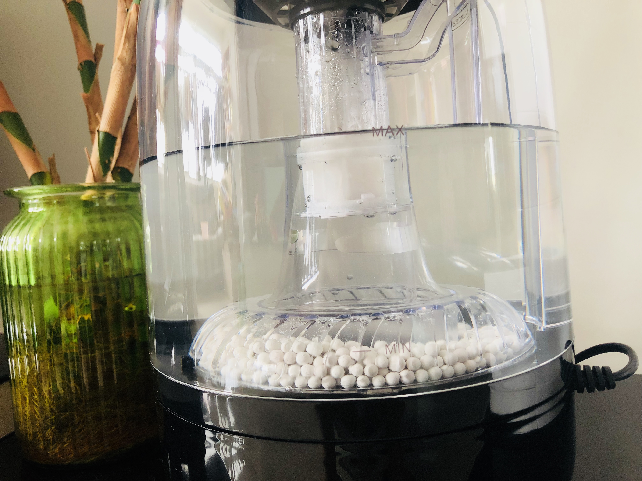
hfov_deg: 63.4
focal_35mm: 28
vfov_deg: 49.7
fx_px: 519
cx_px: 321
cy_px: 240
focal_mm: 3.99
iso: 40
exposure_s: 1/17
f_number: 1.8
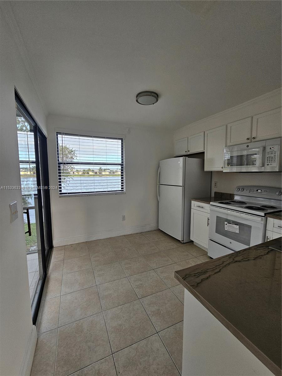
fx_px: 141
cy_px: 188
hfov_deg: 89.9
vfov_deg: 106.2
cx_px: 141
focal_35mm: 13
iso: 64
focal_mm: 2.2
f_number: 2.2
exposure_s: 1/60
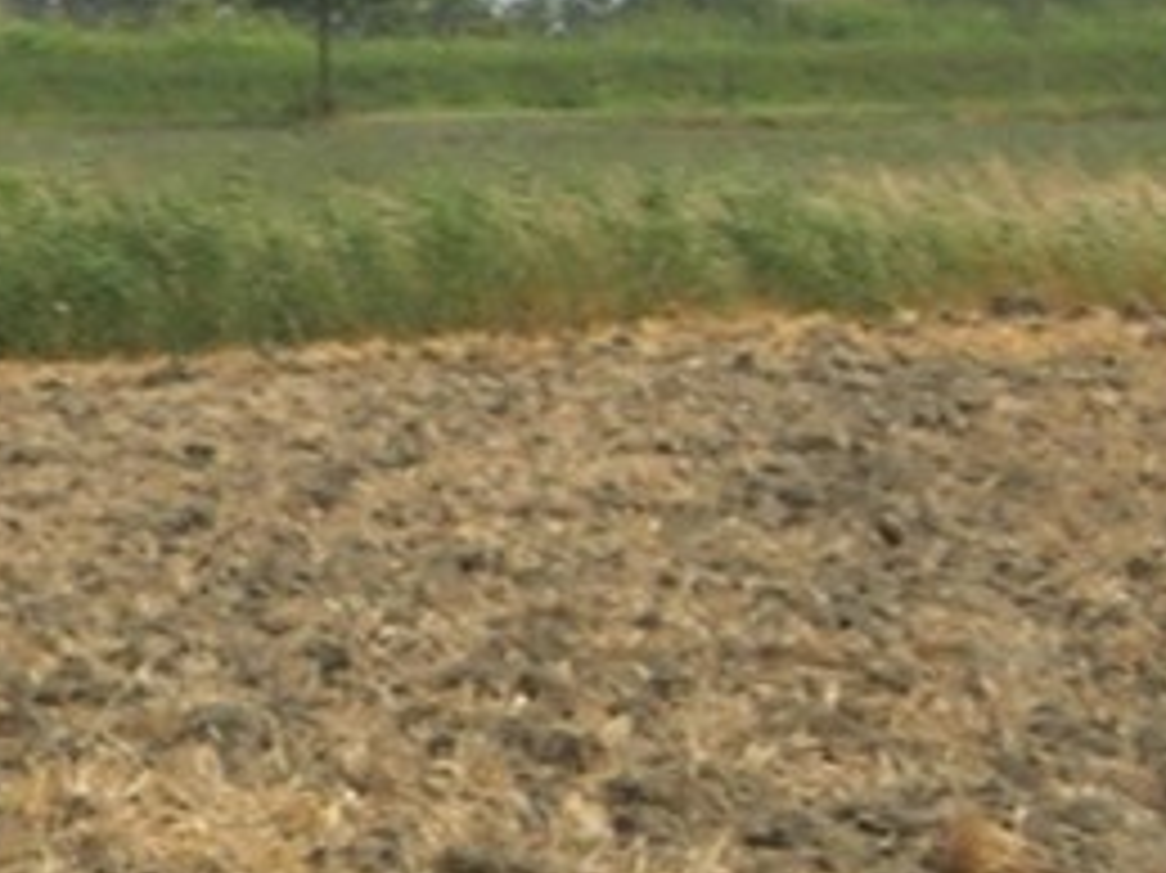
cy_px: 378
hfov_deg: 2.8
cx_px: -1008
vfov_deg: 2.1
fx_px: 23500
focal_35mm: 698
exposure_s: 1/235
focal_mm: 23.4
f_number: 8.2
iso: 64
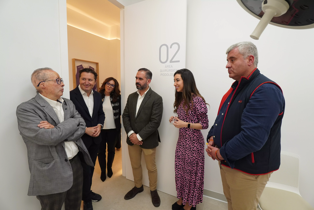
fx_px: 144
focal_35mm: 16
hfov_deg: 95.0
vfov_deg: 72.1
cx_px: 157
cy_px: 105
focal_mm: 11
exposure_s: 1/200
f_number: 4
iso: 800
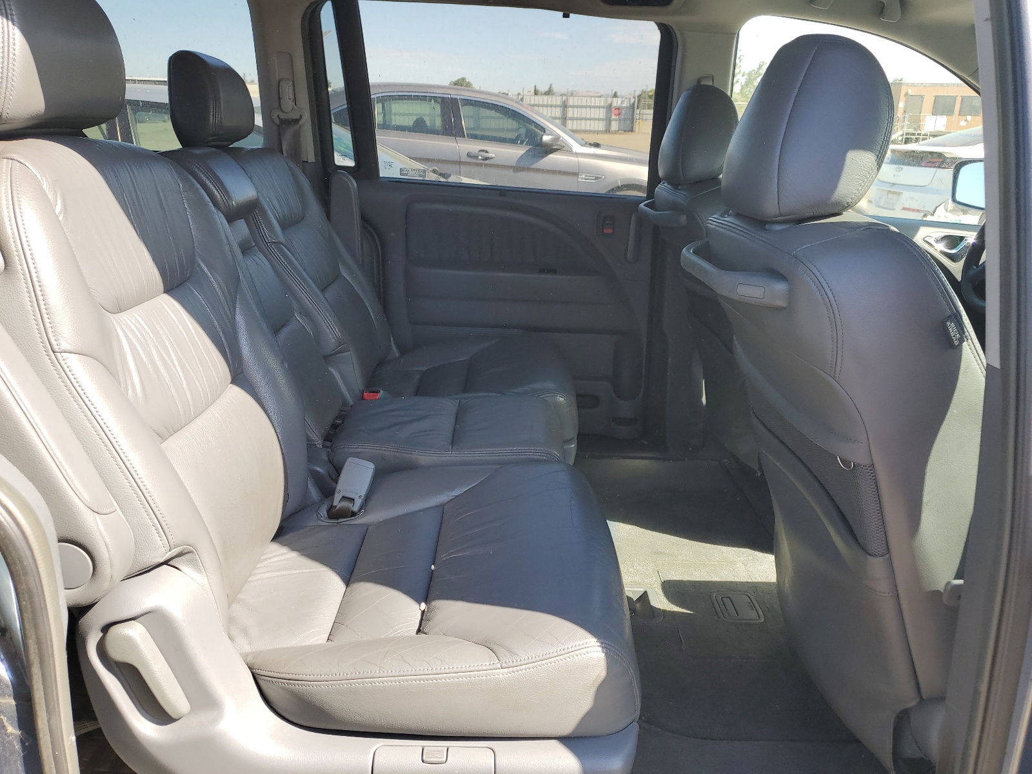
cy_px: 387
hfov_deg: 67.3
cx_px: 516
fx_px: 775
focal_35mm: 26
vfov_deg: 53.1
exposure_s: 1/500
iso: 50
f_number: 1.5
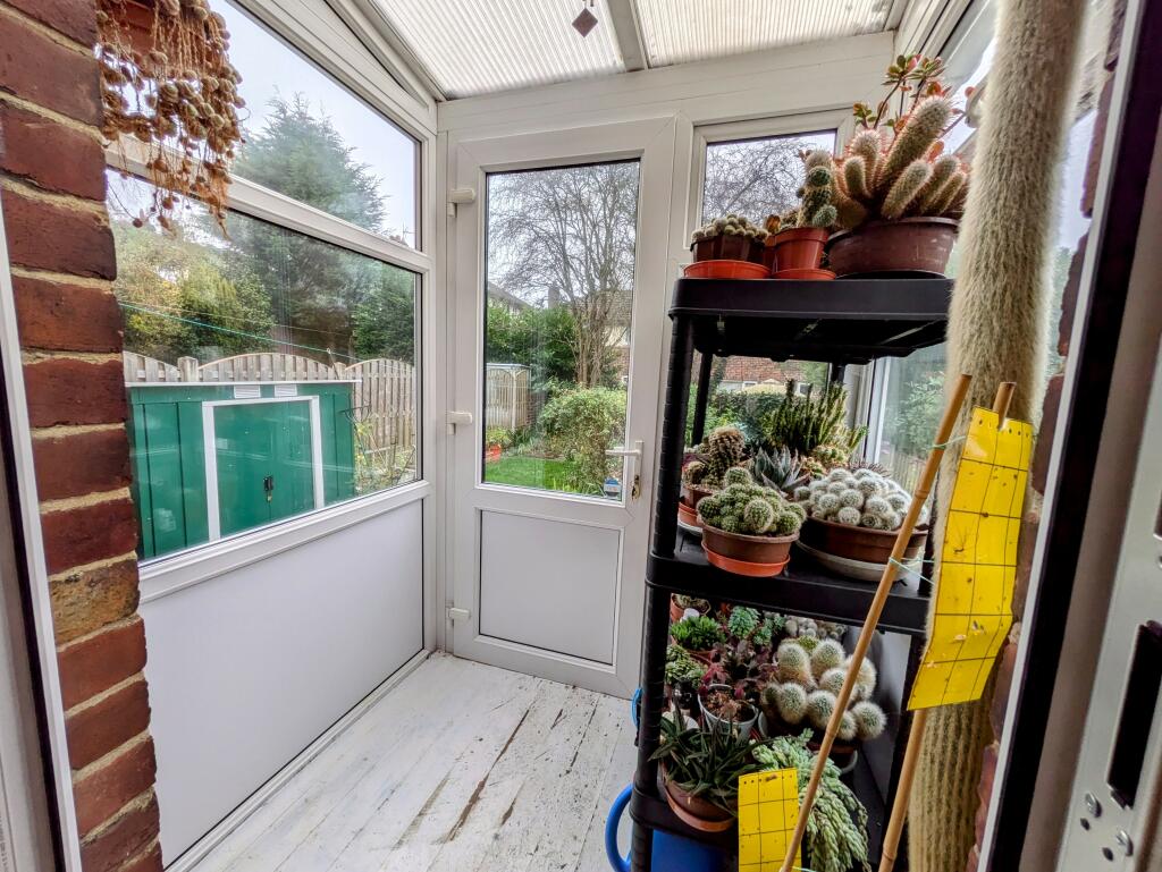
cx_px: 581
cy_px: 436
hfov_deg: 102.0
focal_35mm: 14
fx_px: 470
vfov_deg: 85.7
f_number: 2.2
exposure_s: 1/166
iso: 50
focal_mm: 1.83
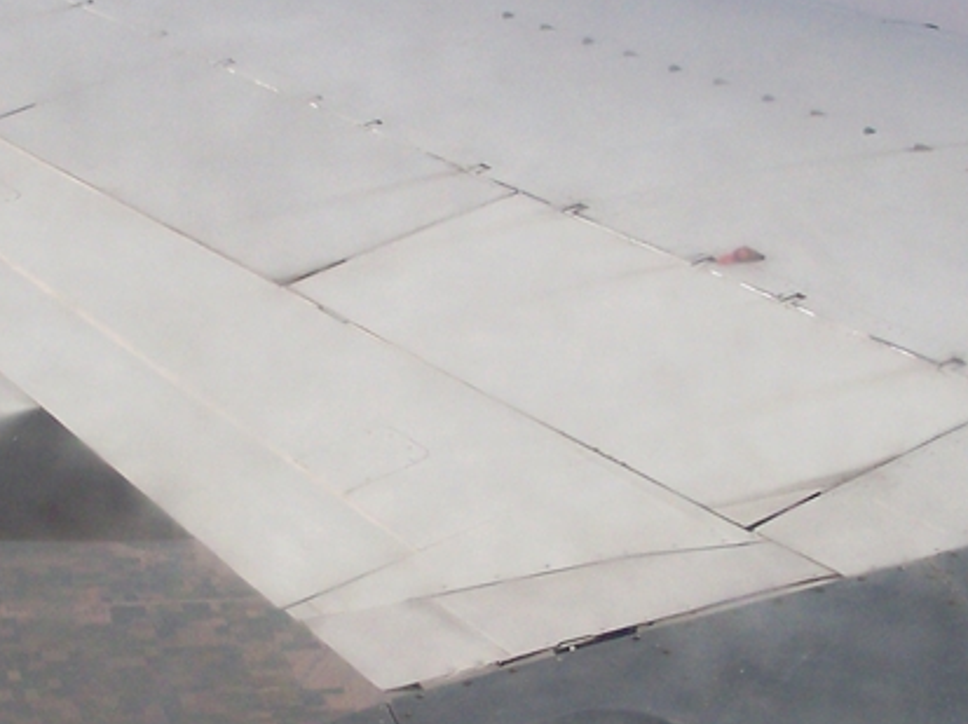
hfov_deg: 20.4
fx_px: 2682
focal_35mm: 96
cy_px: 440
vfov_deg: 15.4
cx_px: 413
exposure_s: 1/1000
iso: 80
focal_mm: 5.85
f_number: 4
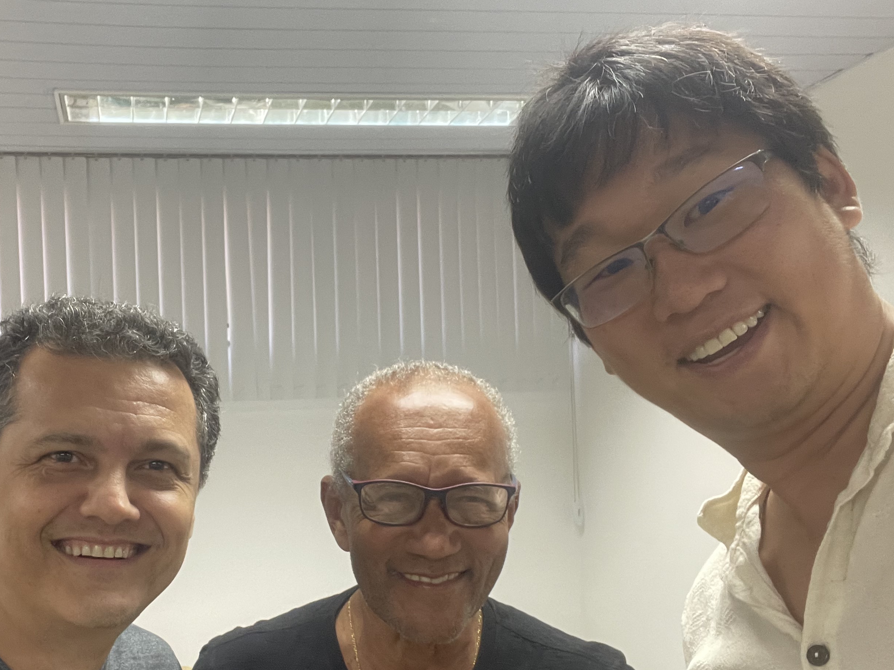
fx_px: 981
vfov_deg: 37.3
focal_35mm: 38
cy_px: 445
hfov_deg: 48.1
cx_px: 291
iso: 250
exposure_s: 1/40
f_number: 2.2
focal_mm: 2.71
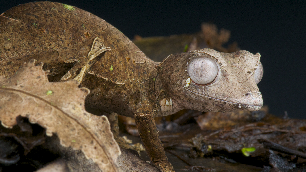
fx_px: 1791
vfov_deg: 5.5
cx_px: 128
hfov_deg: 9.8
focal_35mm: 221
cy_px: 110
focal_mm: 105
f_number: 25
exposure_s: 1/250
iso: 200
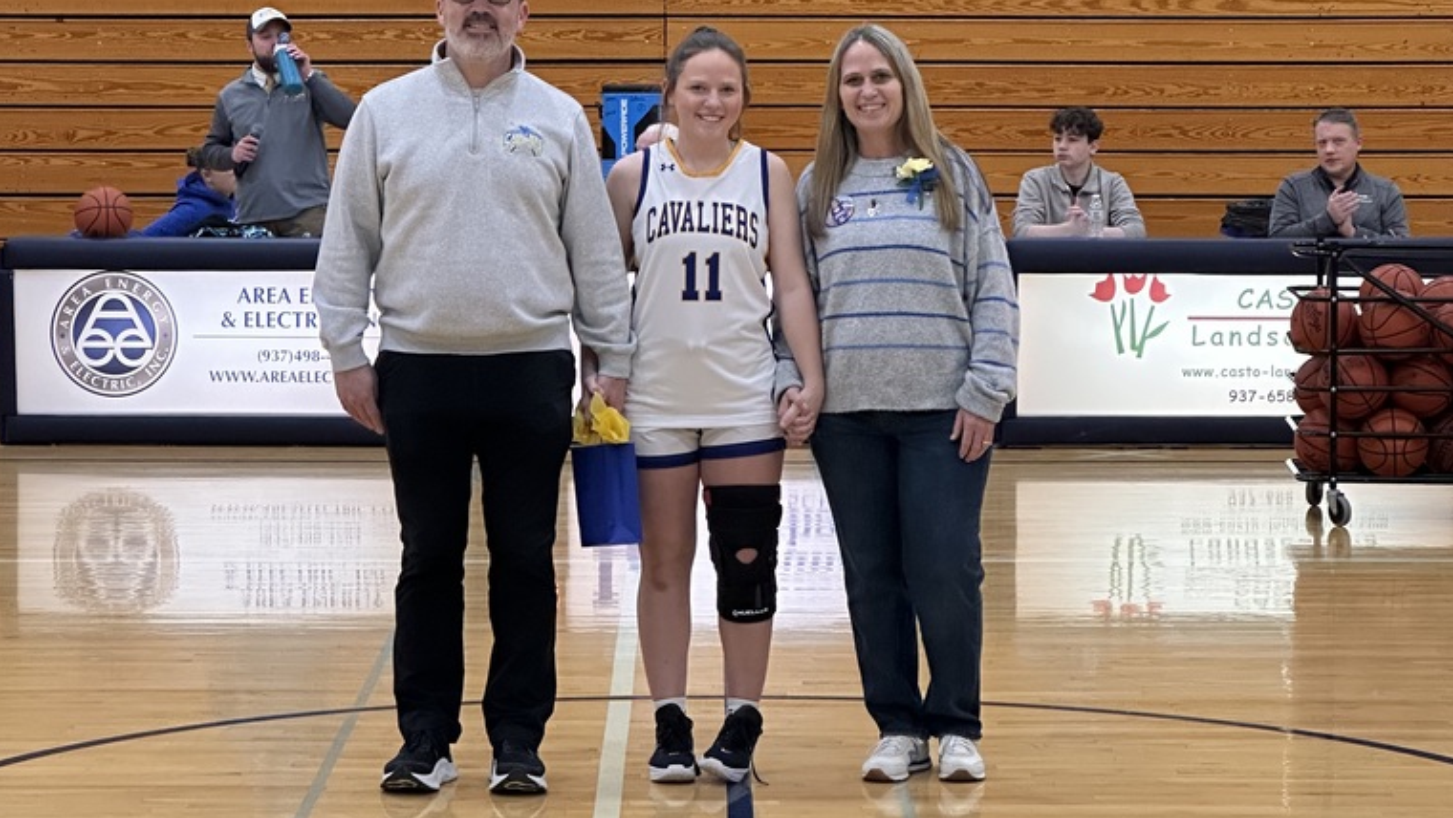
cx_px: 725
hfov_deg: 18.9
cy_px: 348
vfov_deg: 10.7
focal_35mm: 113
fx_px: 4355
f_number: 2.8
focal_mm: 9
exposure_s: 1/120
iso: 320
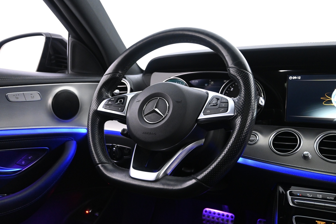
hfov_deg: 60.7
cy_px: 112
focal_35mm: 31
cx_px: 168
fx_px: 287
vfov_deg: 42.6
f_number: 3.8
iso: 2500
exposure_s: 1/20
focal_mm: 20.5
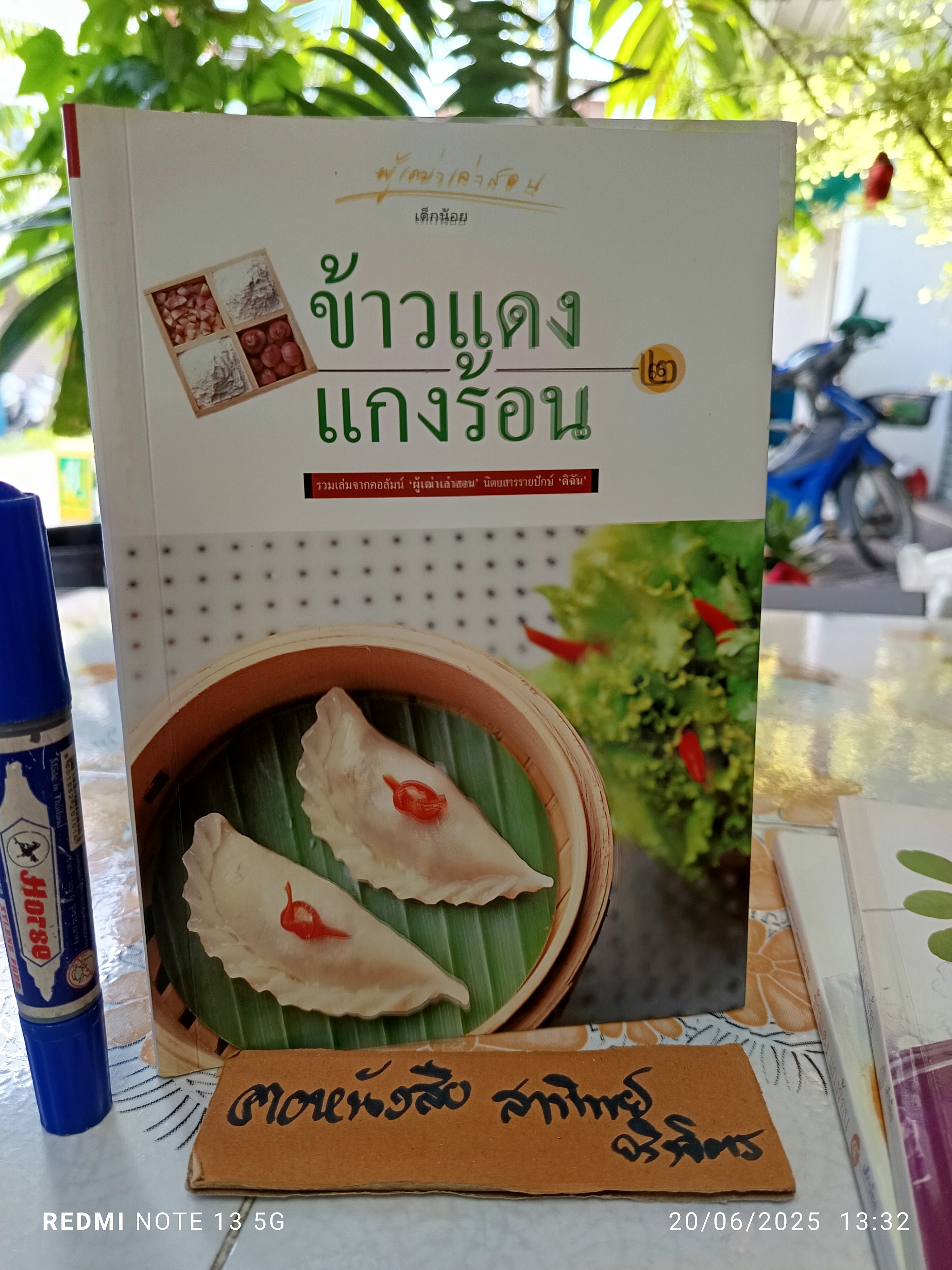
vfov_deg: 71.6
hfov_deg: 56.8
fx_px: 880
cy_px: 635
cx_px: 476
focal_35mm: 24
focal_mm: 5.31
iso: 117
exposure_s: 1/50
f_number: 1.7
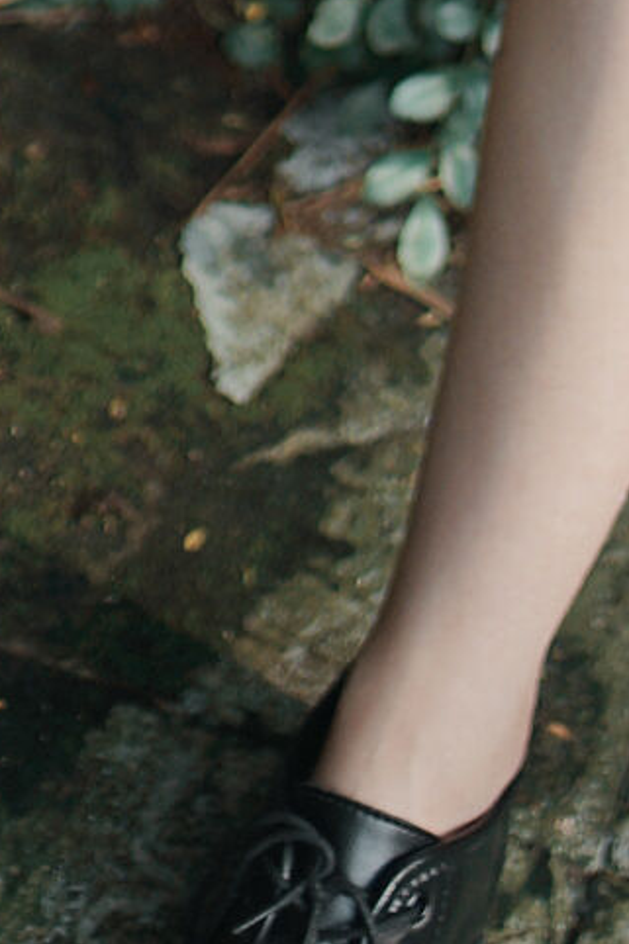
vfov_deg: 9.0
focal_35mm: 196
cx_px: 731
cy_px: -1614
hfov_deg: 7.0
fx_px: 5140
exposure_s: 1/2000
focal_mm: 35
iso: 160
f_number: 2
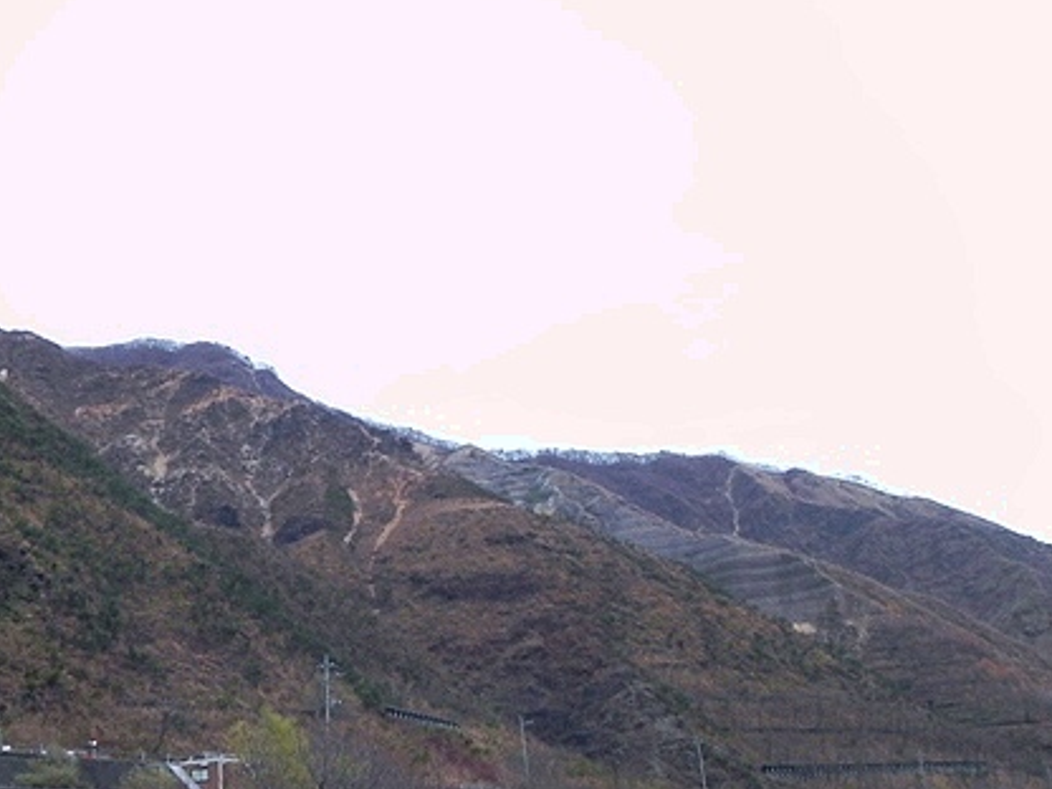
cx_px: 359
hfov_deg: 48.2
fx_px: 1155
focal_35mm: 38
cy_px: 496
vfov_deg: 37.5
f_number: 4.5
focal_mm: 4.6
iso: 200
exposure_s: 1/8.2
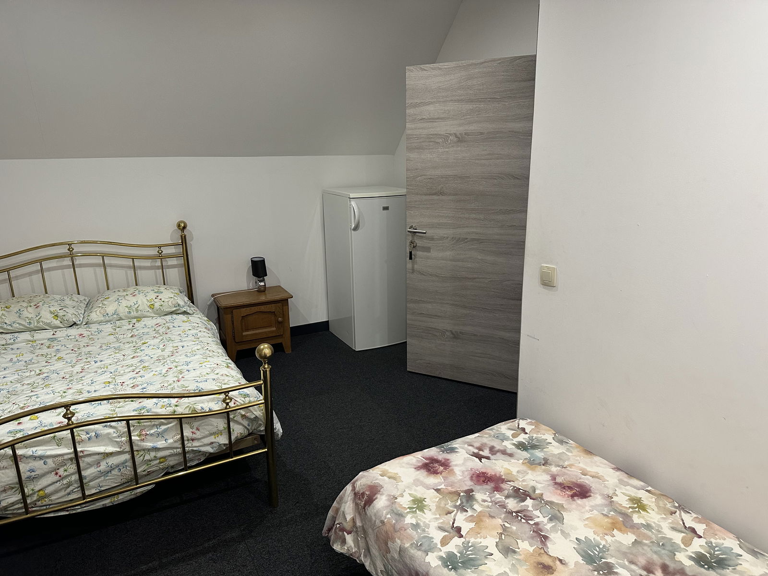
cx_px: 384
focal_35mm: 24
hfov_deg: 71.6
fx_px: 532
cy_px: 288
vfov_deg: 56.8
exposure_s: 1/50
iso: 250
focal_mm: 6.86
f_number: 1.78
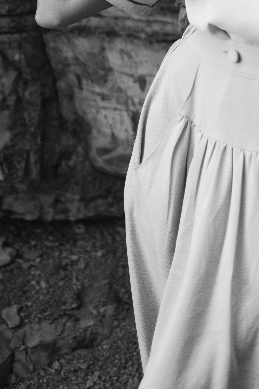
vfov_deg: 15.1
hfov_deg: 10.3
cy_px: -48
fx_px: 1424
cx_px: 250
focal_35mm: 132
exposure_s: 1/125
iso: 125
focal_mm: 50
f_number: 1.8
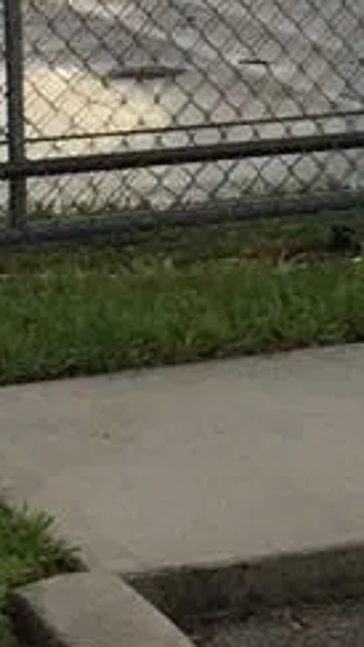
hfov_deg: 5.7
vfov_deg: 10.0
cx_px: 749
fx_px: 3563
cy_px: -343
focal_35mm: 208
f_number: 2.2
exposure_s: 1/241
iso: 32
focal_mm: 4.15
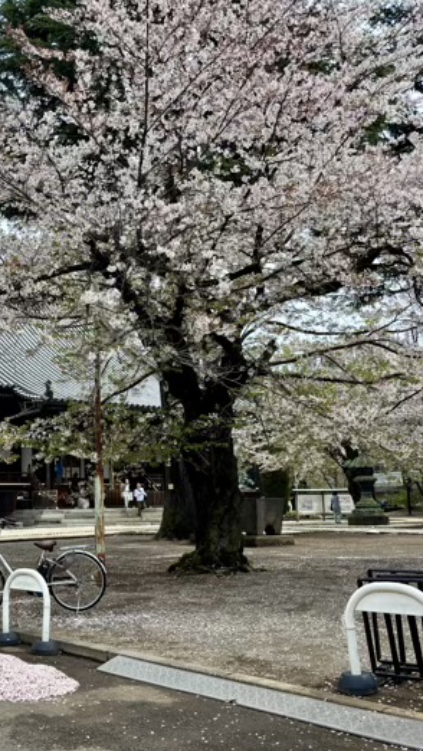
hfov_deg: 30.3
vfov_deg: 52.8
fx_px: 757
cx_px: 70
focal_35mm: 38
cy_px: 376
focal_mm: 5.96
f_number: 1.6
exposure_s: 1/2151
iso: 50
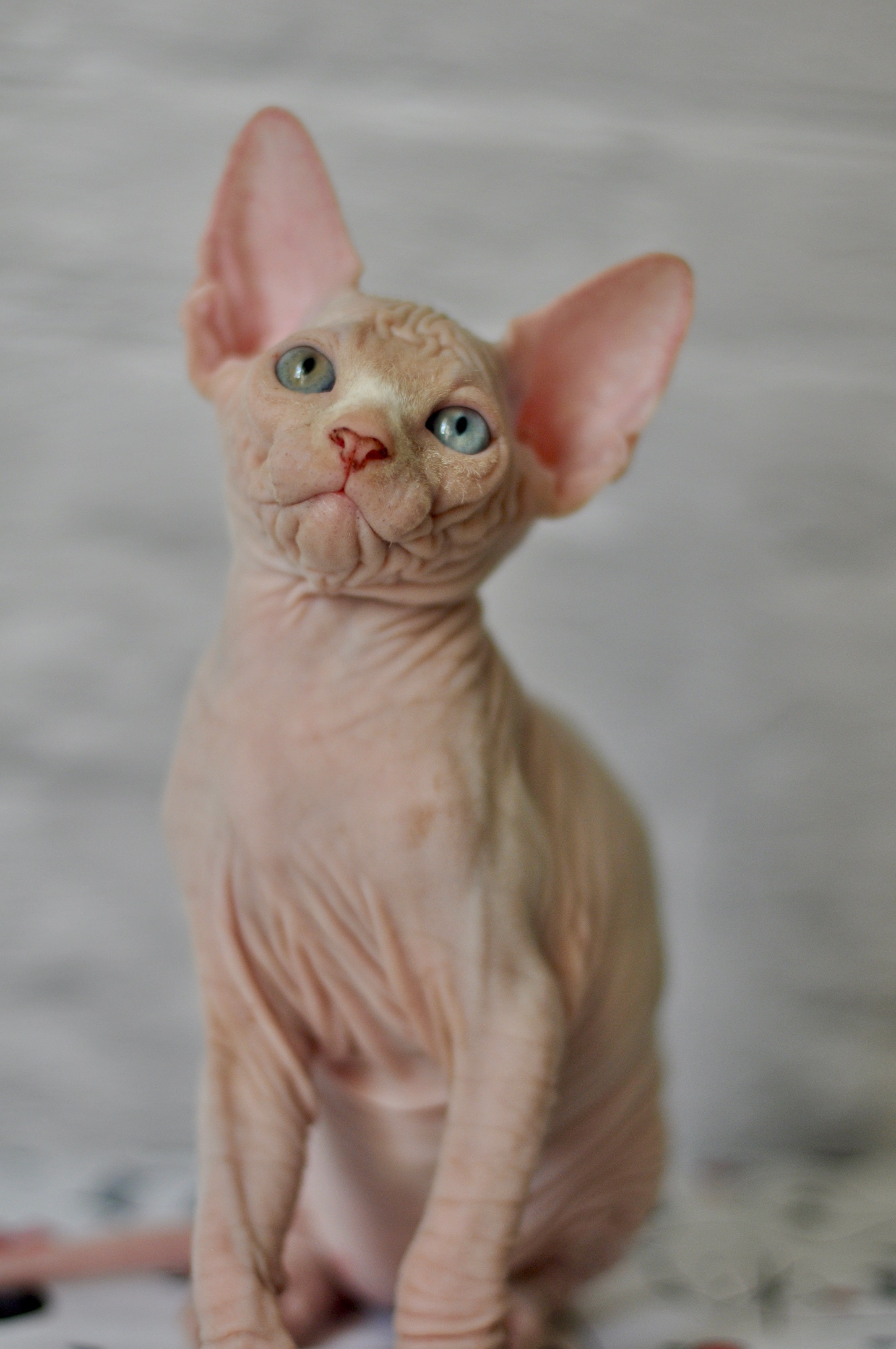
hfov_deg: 18.1
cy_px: 674
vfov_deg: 27.0
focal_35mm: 75
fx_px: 2807
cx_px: 448
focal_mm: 50
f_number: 1.8
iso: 500
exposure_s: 1/800
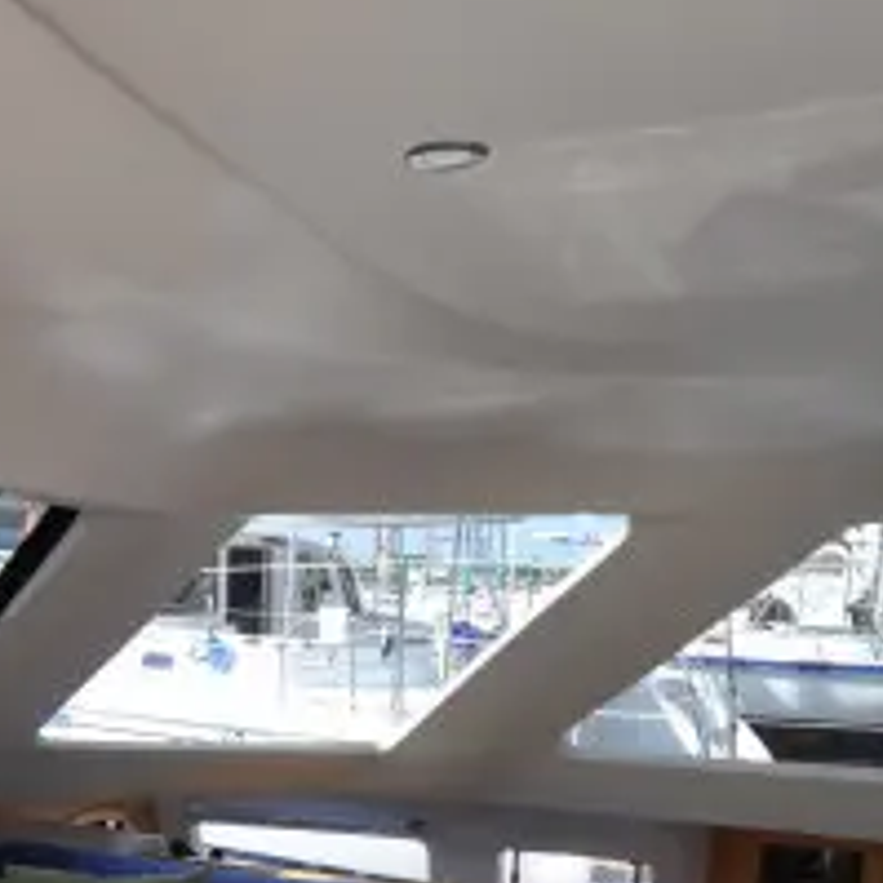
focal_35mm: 41
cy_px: 836
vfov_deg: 37.5
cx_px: 248
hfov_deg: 40.1
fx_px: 1183
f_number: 6.3
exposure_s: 1/160
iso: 200
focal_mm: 10
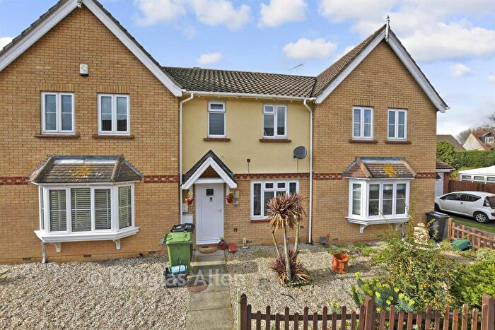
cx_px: 248
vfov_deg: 77.4
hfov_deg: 100.4
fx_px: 206
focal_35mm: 15
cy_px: 165
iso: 320
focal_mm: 10
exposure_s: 1/640
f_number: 8
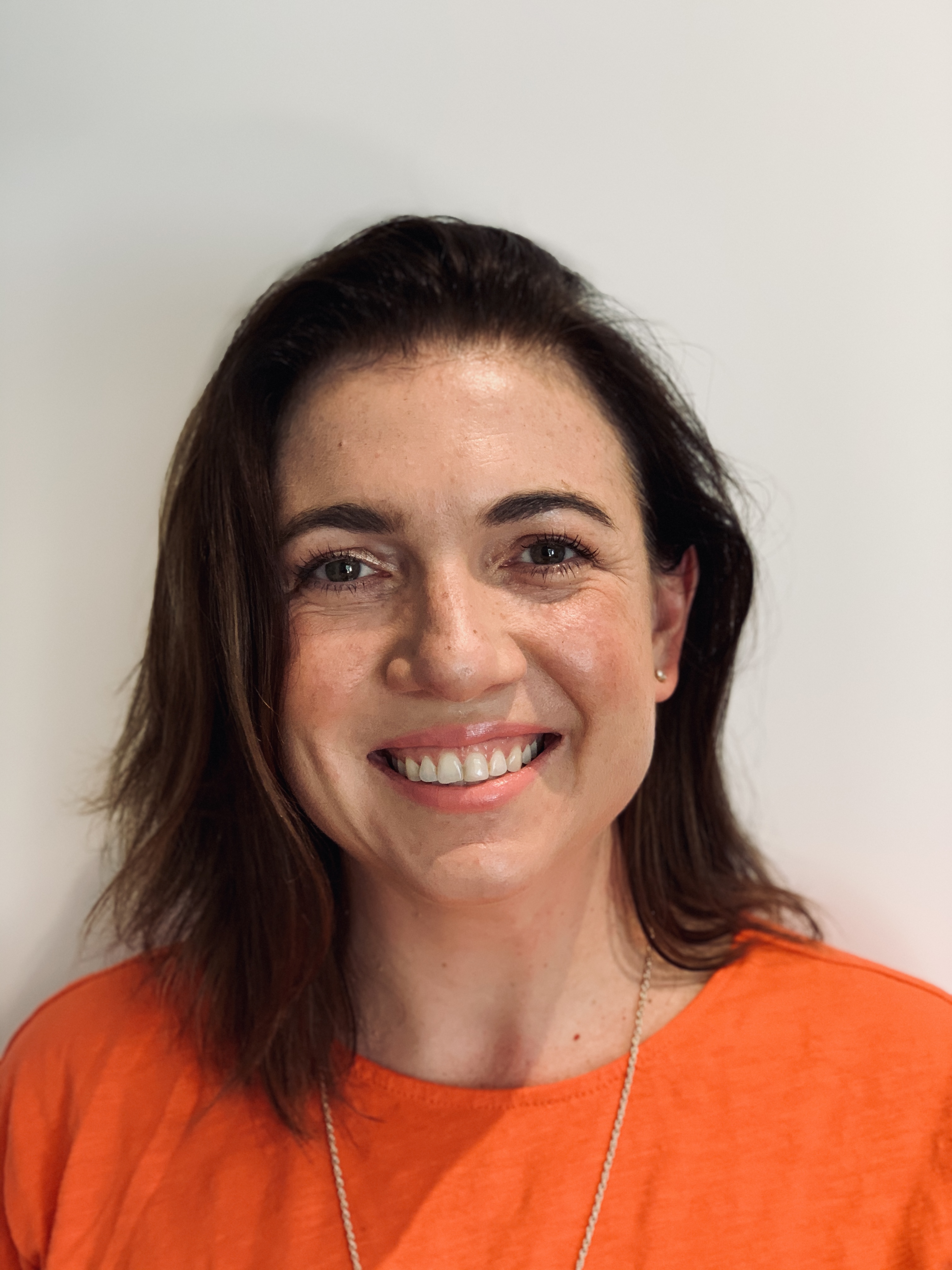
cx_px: 476
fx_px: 1907
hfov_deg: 28.0
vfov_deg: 36.8
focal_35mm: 52
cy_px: 635
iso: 100
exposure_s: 1/50
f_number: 2.4
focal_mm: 6
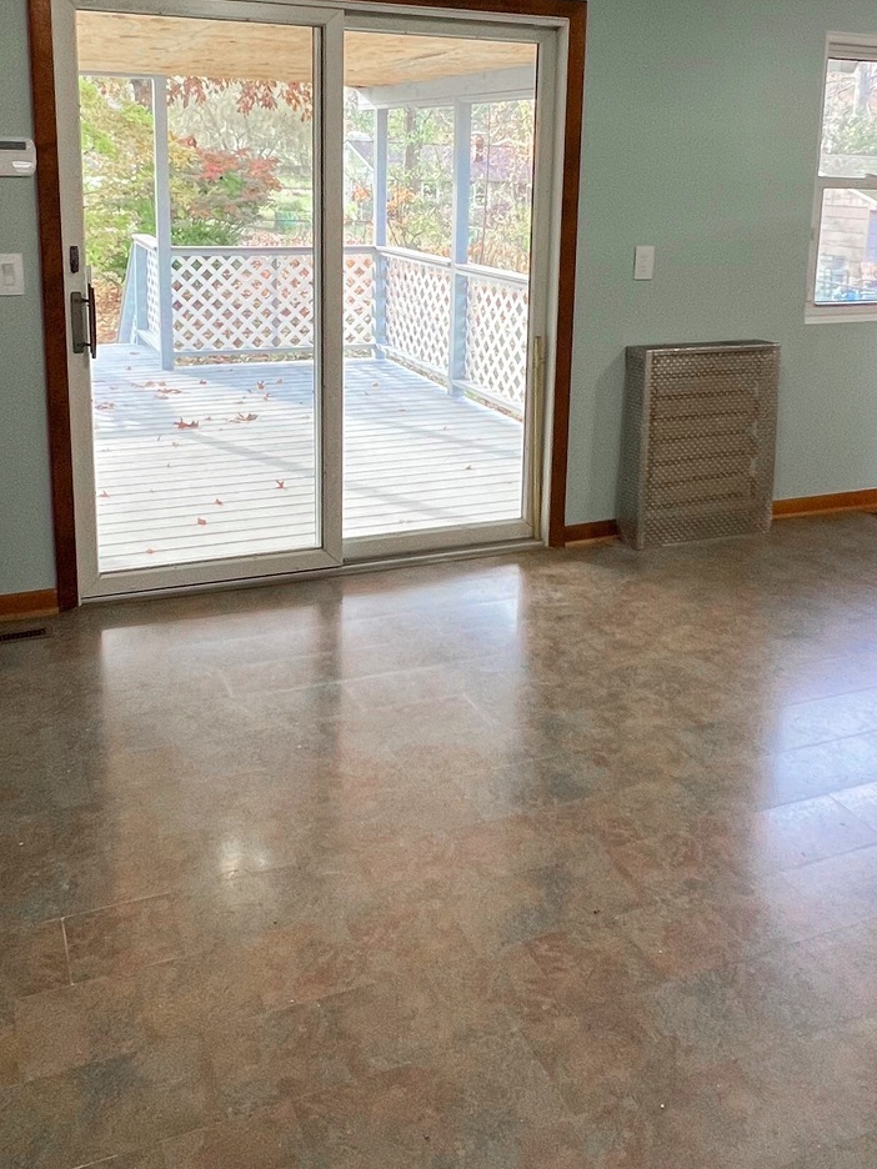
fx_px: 1081
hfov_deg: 44.1
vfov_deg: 55.8
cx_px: 471
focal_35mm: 32
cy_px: 401
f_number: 1.8
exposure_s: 1/120
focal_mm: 1.57
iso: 100
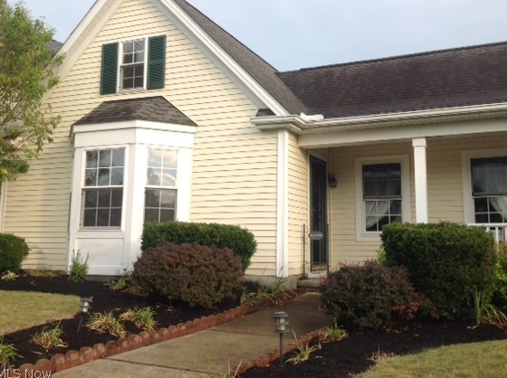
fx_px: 585
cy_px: 166
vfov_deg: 35.8
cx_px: 282
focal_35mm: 40
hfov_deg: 46.8
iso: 50
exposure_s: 1/630
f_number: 2.4
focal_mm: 4.28
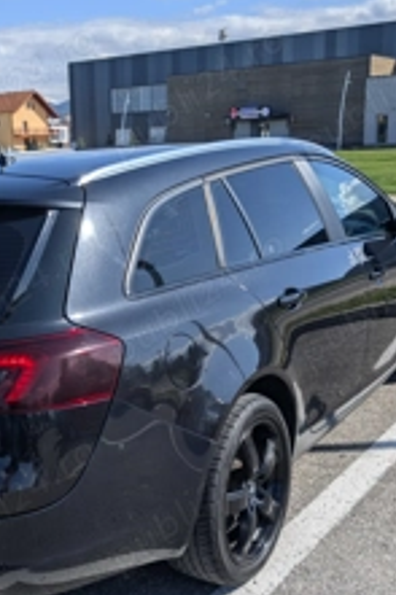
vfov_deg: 43.5
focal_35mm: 45
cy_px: 342
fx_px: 744
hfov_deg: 29.4
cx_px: 102
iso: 19
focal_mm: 6.9
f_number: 1.68
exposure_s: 1/1287
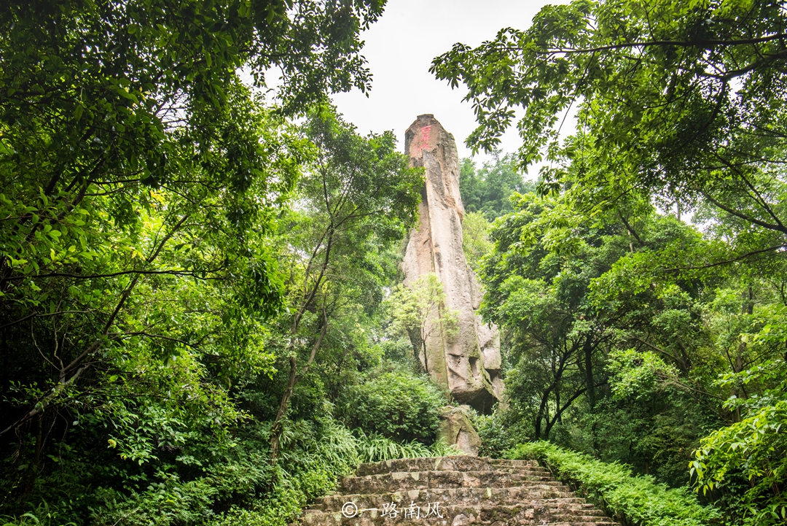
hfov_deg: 63.6
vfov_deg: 45.0
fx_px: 634
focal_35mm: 29
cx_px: 394
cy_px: 263
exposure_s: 1/100
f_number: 13
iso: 500
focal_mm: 29
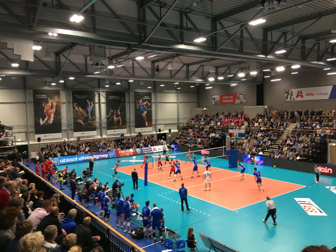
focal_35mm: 29
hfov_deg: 61.7
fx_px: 281
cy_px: 126
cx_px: 168
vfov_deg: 48.2
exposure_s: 1/33
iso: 64
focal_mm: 4.15
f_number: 2.2
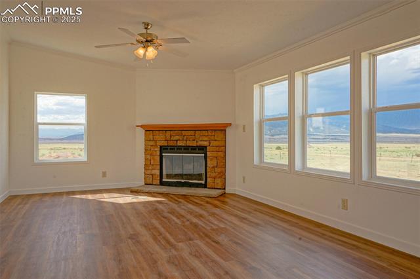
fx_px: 257
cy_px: 140
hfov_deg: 78.6
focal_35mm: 22
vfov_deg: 57.2
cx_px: 210
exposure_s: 1/60
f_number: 13
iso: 400
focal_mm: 22
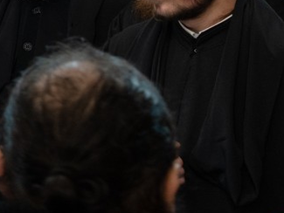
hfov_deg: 15.3
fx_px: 837
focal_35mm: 102
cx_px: -294
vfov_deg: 14.1
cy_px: -34
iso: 400
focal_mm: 24
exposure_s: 1/30
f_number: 4
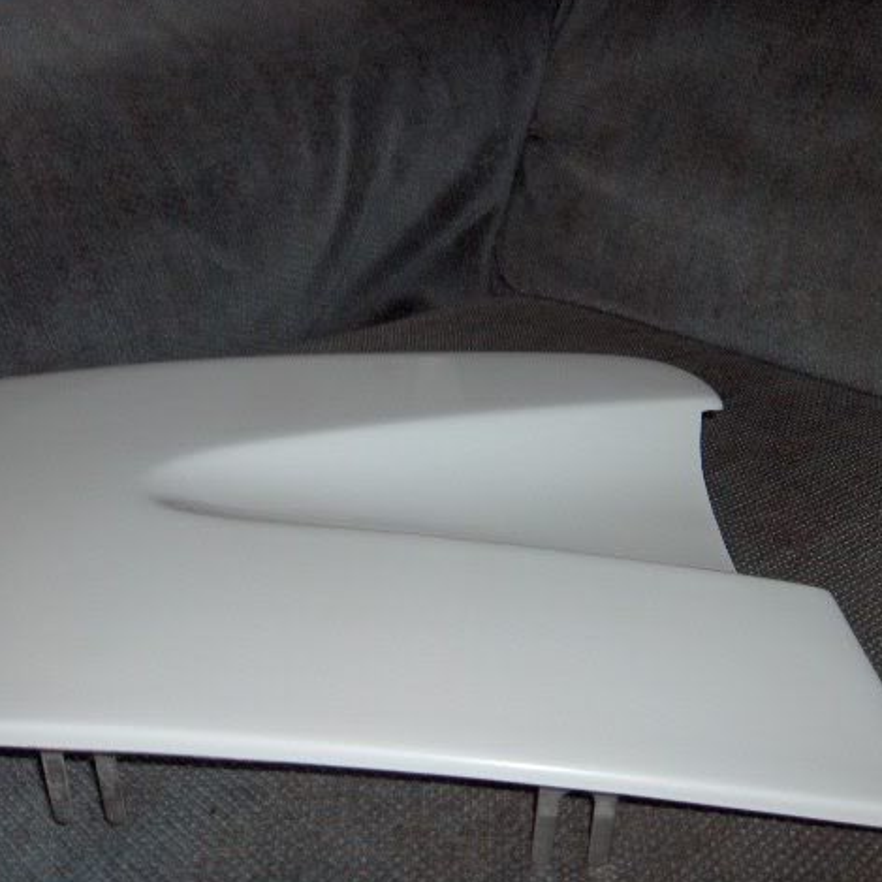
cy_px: 440
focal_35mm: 47
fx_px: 1355
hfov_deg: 36.1
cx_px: 434
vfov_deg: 36.1
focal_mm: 8
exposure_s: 1/60
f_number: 2.8
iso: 100
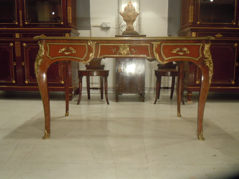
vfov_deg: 46.8
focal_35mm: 30
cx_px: 120
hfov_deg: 60.0
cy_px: 90
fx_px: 207
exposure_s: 1/15
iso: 400
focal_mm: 5.4
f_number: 3.5
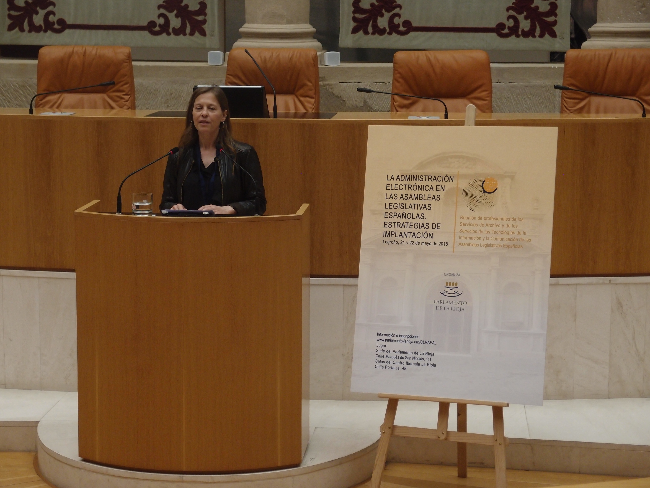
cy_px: 244
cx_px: 325
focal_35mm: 77
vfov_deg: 19.1
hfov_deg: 25.3
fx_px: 1446
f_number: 2.3
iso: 200
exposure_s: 1/160
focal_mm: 16.63
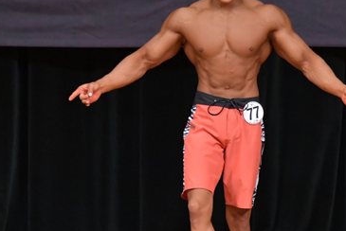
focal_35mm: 636
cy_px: 136
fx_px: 6117
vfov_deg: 2.2
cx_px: 164
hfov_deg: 3.2
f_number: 5.6
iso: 5000
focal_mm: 200
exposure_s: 1/400
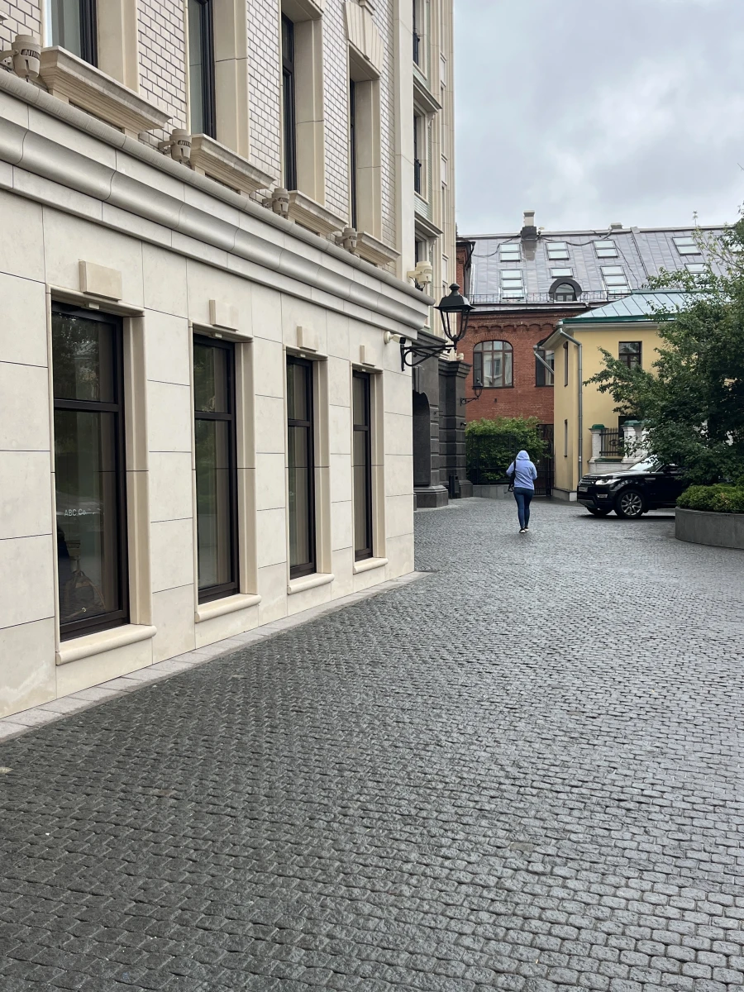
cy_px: 496
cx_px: 372
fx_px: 745
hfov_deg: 53.1
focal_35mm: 26
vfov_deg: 67.3
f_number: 1.6
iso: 50
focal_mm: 5.1
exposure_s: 1/566
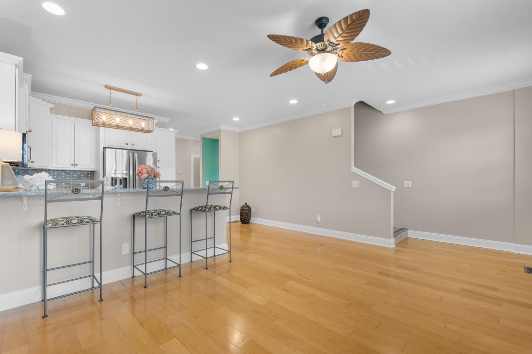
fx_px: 222
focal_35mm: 15
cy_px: 177
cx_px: 266
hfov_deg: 100.4
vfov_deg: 77.3
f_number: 4.5
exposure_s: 1/5
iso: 100
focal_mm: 10
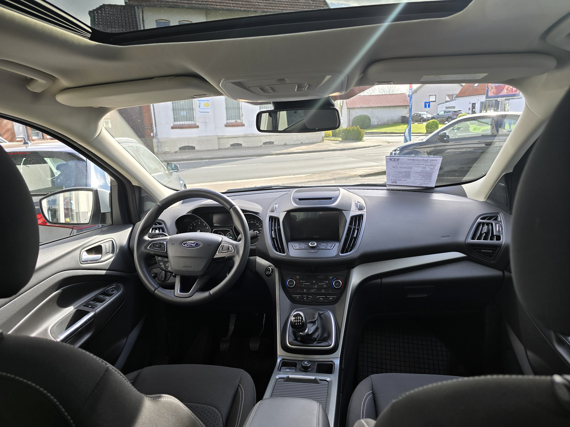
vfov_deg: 58.9
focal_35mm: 23
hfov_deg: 73.9
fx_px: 379
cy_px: 214
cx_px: 285
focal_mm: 6.3
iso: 25
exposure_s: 1/180
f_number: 1.7
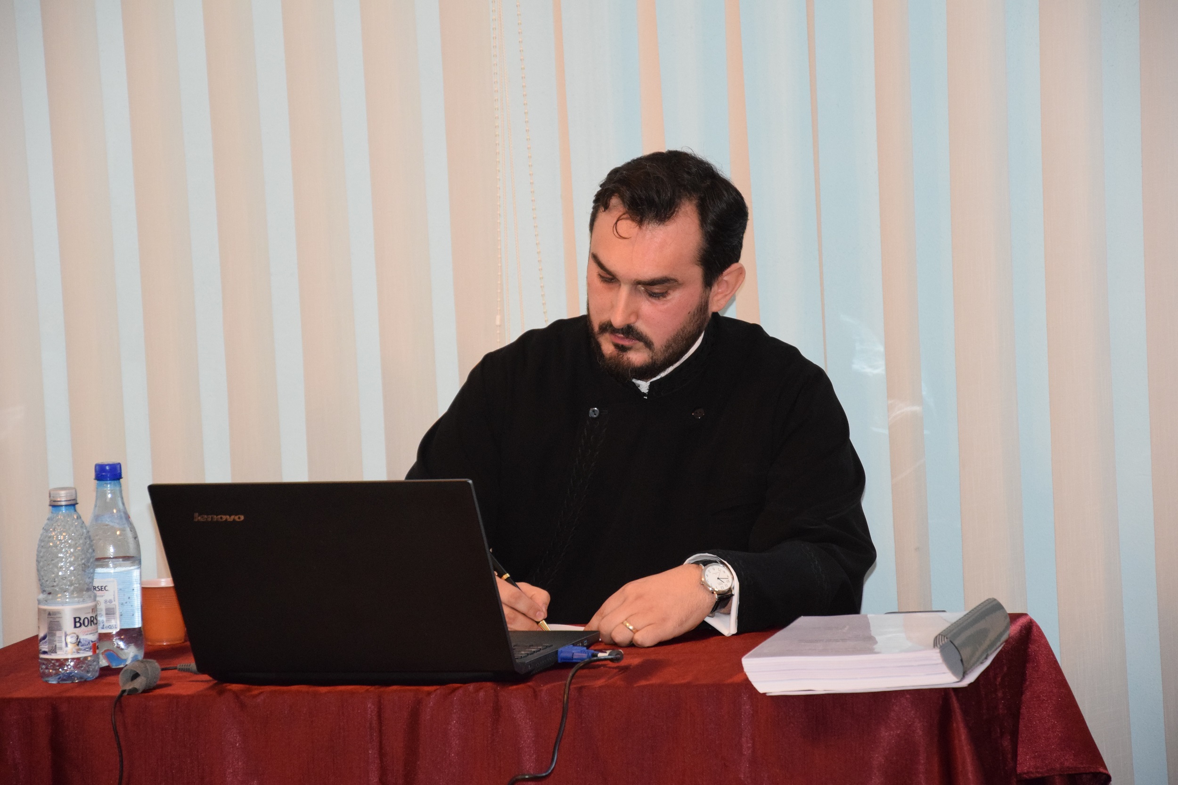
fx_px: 4809
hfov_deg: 14.0
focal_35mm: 147
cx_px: 589
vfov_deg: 9.3
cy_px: 392
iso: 3200
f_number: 5.6
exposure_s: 1/60
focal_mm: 98
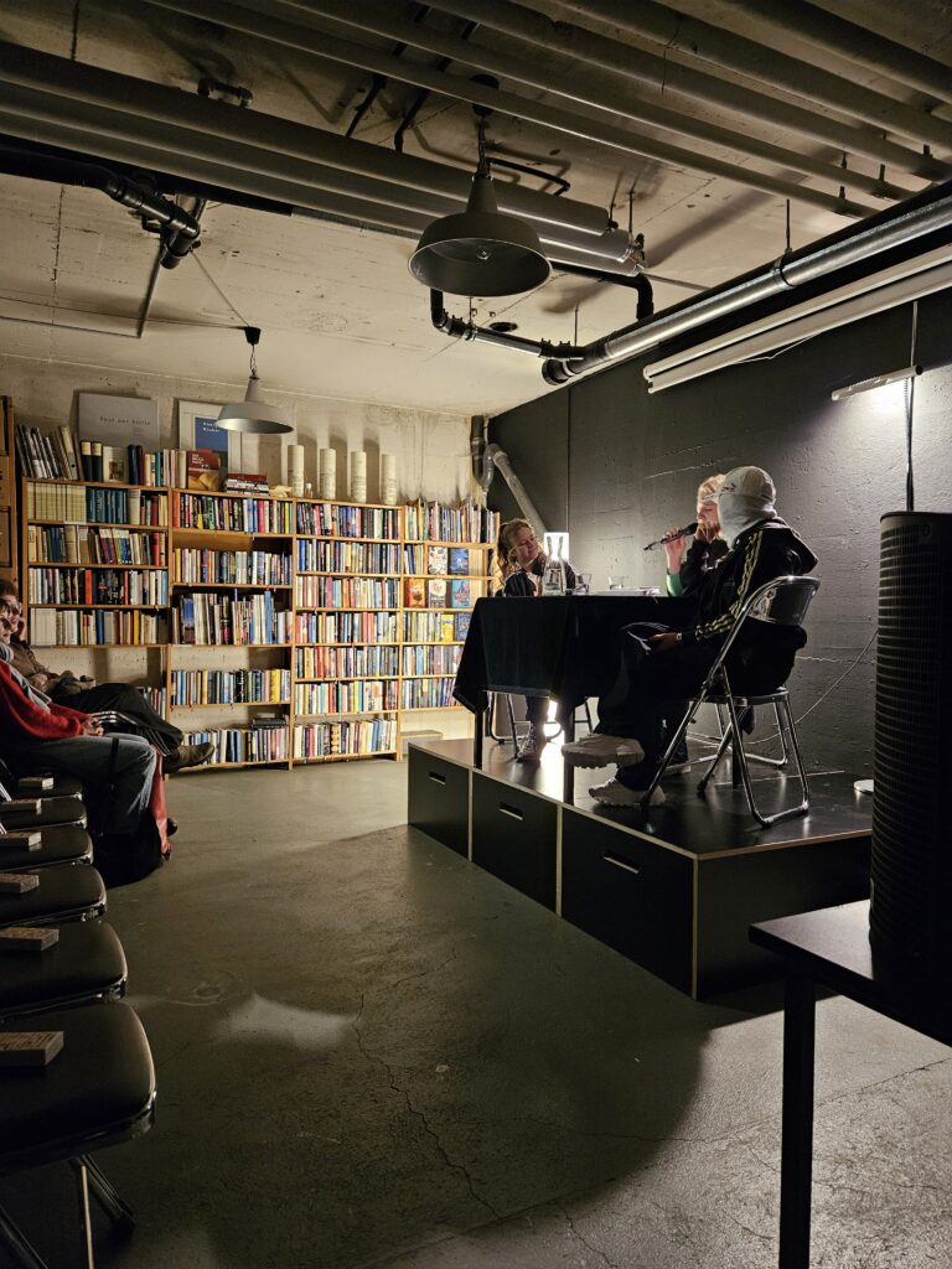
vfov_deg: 73.9
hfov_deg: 58.9
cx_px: 476
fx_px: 843
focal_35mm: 23
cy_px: 634
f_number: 1.8
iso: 640
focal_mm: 5.4
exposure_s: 1/50
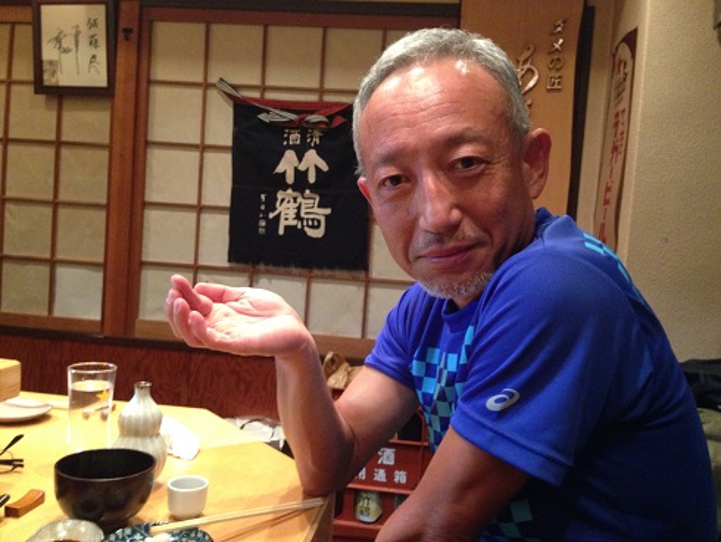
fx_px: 688
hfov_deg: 55.3
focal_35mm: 33
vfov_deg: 43.0
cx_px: 360
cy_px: 271
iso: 500
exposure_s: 1/15
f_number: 2.4
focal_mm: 4.12
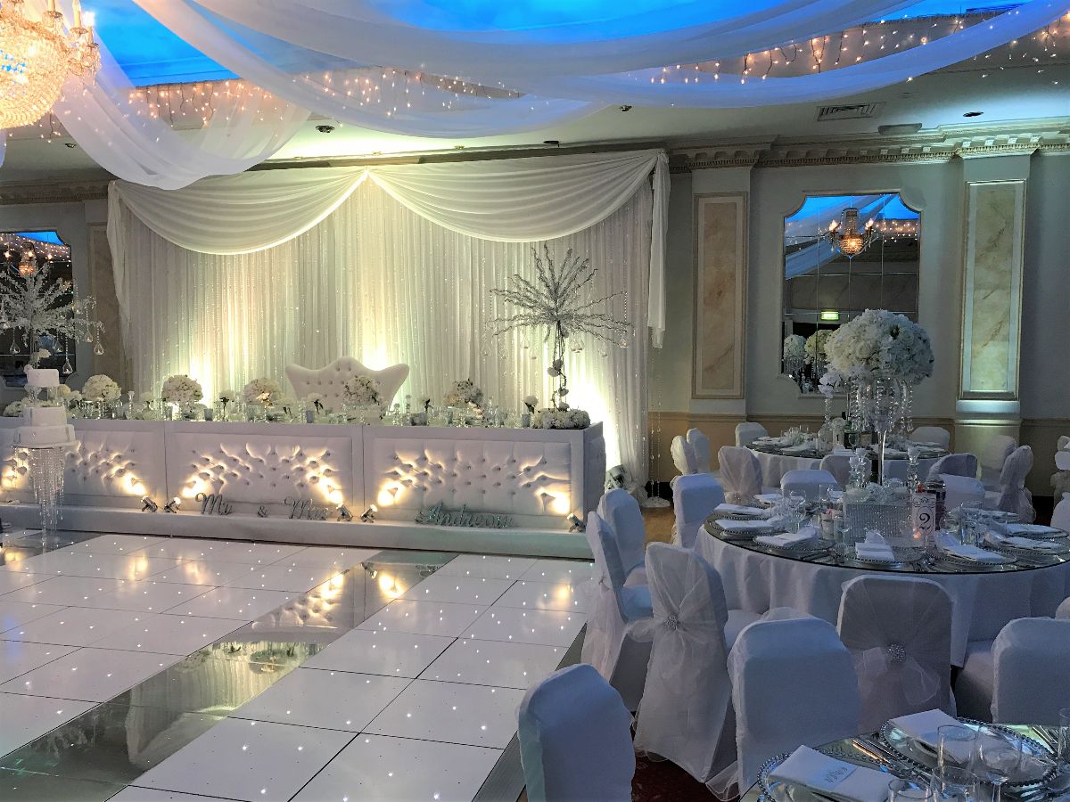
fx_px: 865
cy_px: 401
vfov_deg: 49.7
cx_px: 535
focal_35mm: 28
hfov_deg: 63.4
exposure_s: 1/20
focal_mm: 3.99
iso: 40
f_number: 1.8
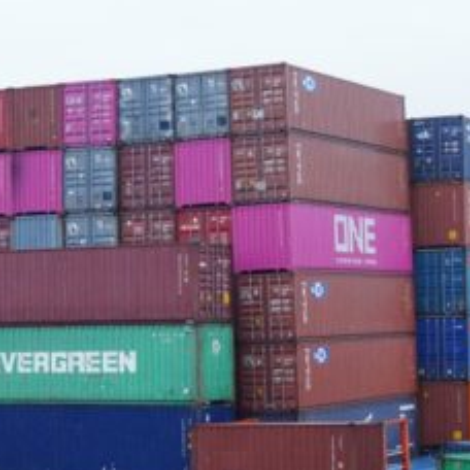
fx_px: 1674
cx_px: 256
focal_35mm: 109
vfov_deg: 16.0
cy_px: 270
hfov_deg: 16.0
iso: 1600
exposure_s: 1/160
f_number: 8
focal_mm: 42
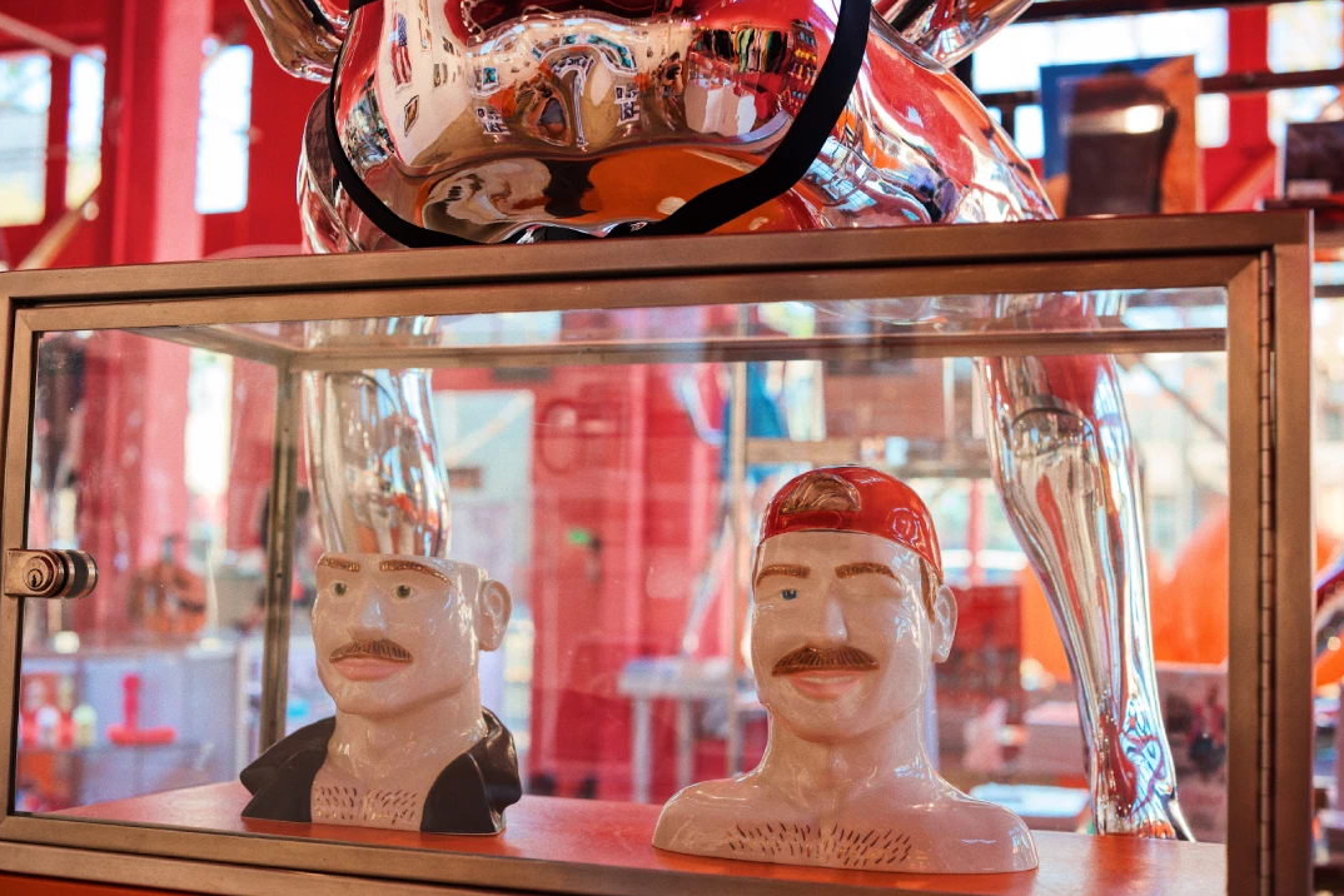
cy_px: 446
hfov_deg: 46.4
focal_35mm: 42
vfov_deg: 31.9
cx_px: 667
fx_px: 1568
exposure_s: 1/60
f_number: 2.2
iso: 125
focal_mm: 27
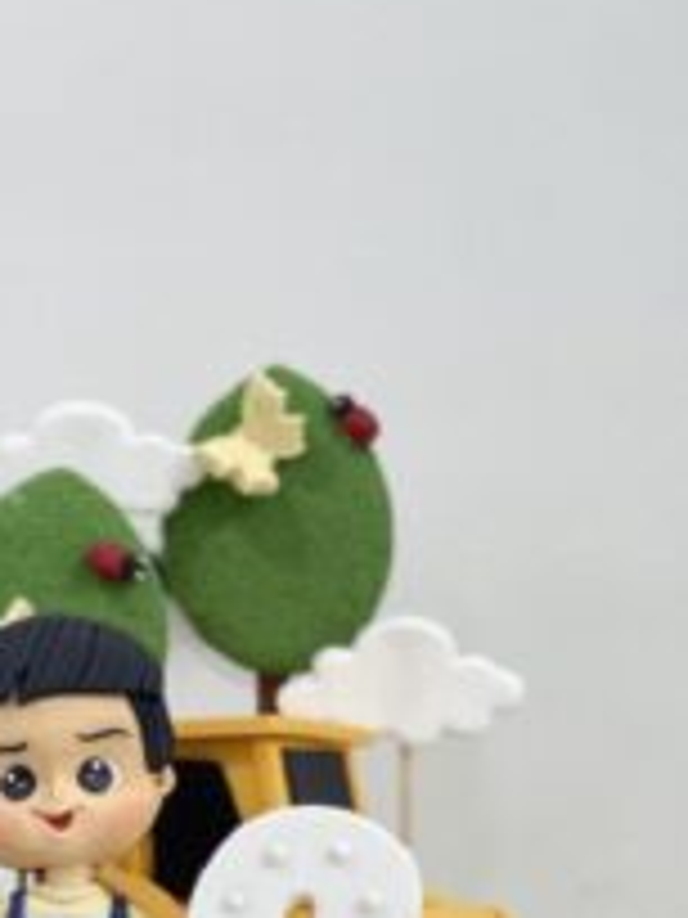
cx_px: 171
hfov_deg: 8.9
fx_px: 4426
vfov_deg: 11.6
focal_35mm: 167
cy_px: 1060
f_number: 2.2
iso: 200
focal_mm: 7.5
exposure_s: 1/100
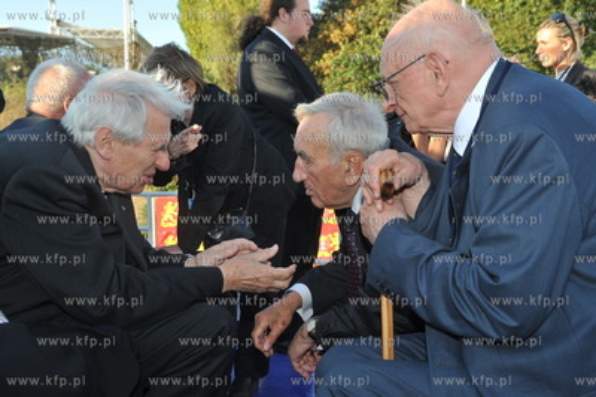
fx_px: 794
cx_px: 298
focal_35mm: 48
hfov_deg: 41.1
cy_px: 198
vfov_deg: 28.0
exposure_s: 1/250
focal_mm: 48
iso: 400
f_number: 9
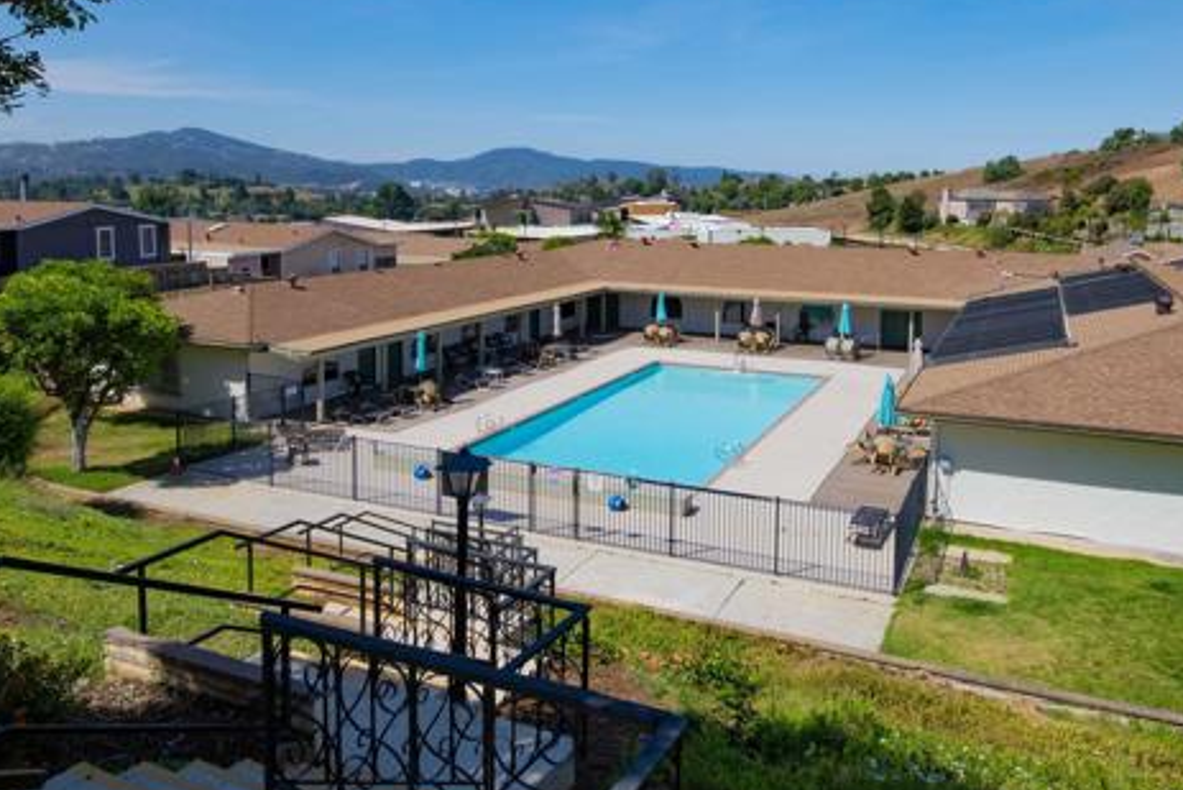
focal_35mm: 29
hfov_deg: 63.6
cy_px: 265
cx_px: 639
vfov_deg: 44.4
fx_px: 953
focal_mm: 21
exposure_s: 1/250
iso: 320
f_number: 16
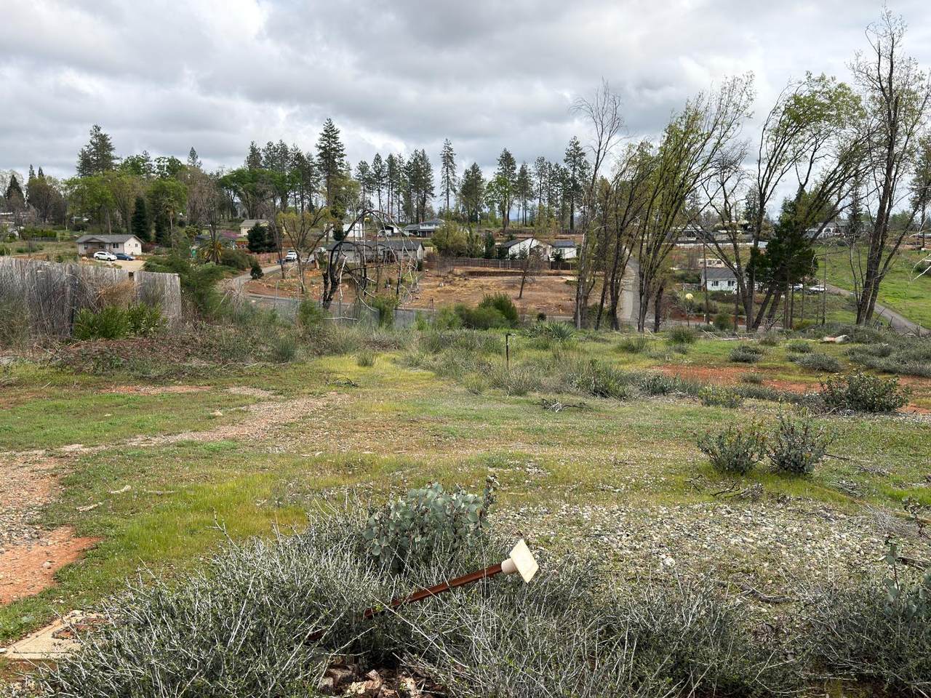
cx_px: 466
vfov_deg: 40.7
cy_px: 349
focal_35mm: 35
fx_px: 941
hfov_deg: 52.6
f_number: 1.78
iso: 64
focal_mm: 6.76
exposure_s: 1/3226
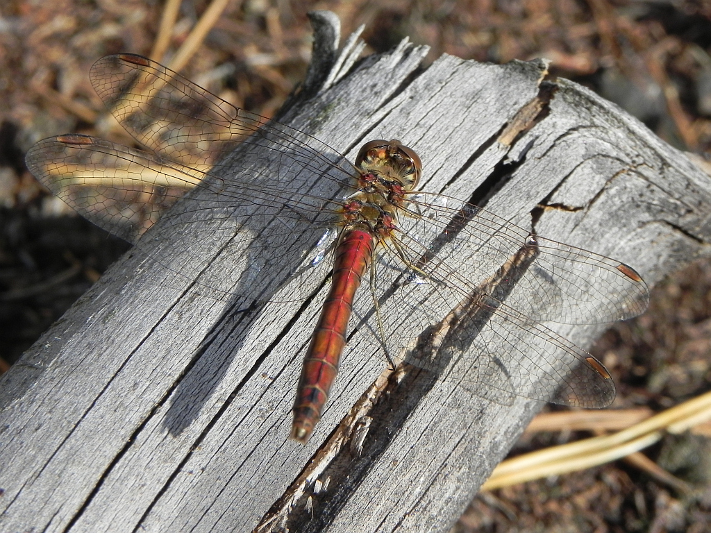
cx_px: 356
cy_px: 266
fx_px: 2157
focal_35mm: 105
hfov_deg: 18.7
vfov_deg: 14.1
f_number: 7.1
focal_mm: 18.8
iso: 160
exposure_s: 1/402
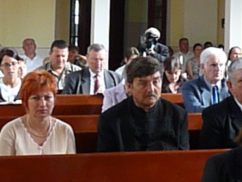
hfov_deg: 17.7
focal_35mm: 110
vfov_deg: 13.4
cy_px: 31
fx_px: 769
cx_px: 207
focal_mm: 5.9
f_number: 4
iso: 800
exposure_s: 1/125
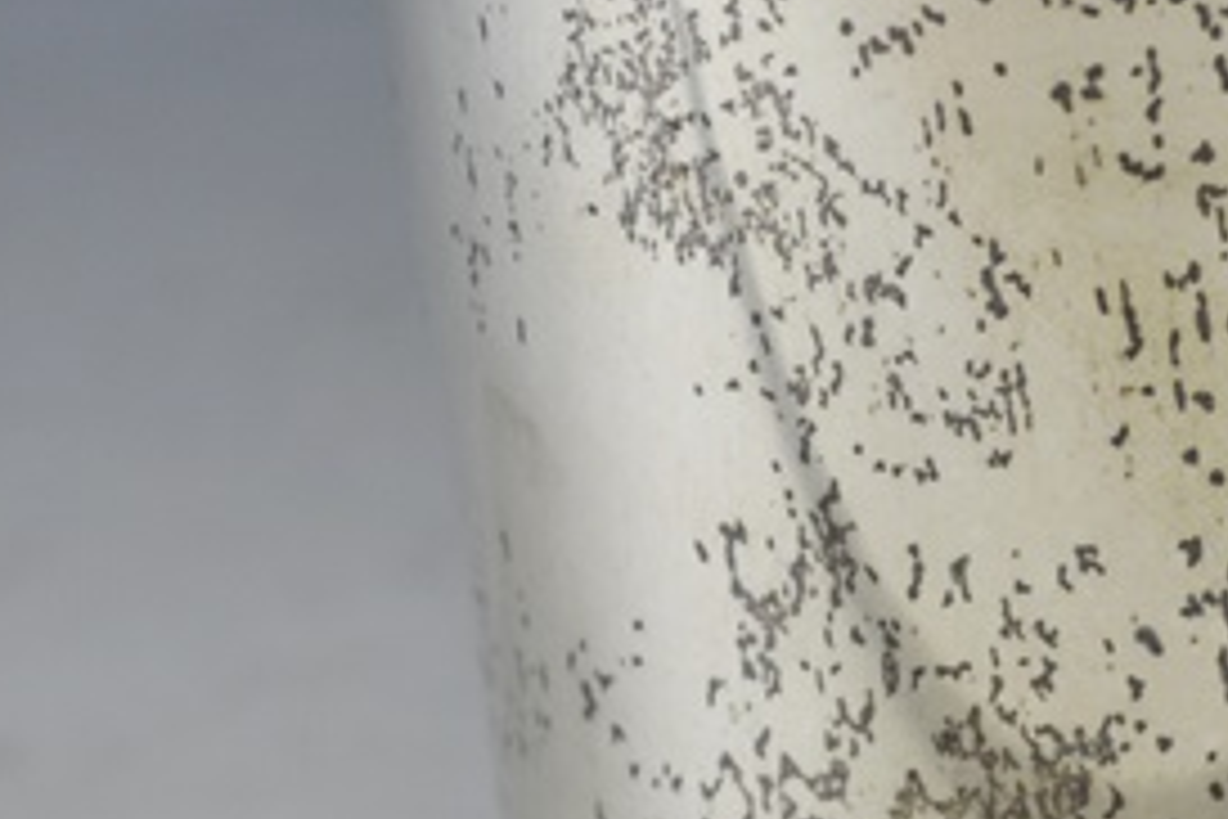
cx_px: 1313
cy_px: 369
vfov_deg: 6.6
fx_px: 7095
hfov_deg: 9.8
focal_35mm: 208
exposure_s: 1/125
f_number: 5.6
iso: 320
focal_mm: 42
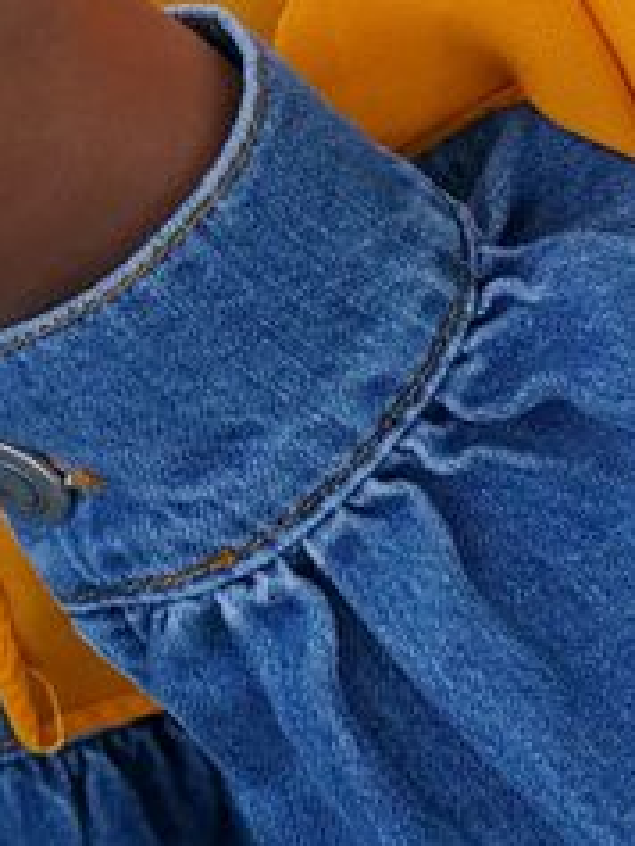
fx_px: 7307
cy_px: -1133
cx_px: -121
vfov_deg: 6.3
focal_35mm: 299
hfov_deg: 5.0
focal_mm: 26
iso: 800
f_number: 3.2
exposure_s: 1/250
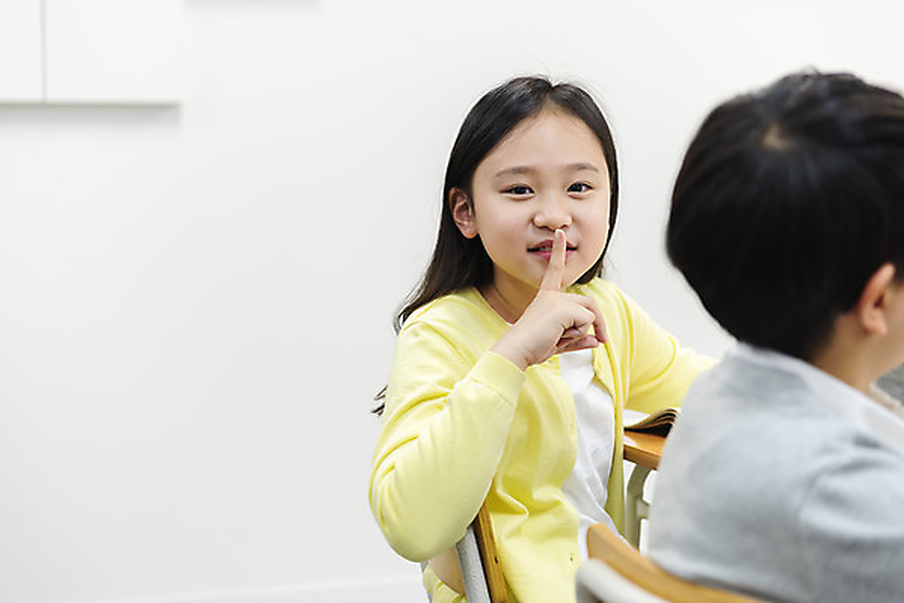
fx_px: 1759
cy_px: 302
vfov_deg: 19.5
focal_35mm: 70
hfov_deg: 28.8
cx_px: 452
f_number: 2.8
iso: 640
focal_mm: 70
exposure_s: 1/100
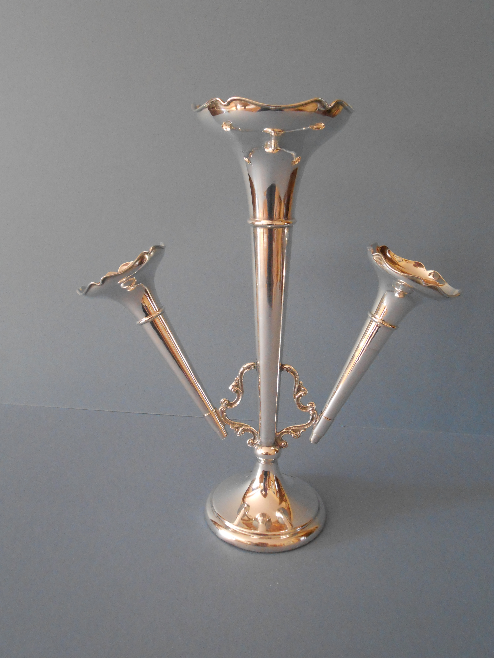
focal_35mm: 30
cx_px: 247
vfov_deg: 60.0
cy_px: 329
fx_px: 571
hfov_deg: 46.8
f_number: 3.8
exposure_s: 1/15
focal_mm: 5.3
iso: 400
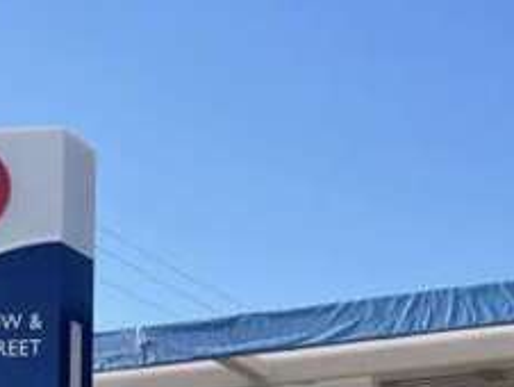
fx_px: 1368
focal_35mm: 92
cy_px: 676
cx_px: 594
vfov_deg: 14.4
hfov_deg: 20.1
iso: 32
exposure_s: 1/2959
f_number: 1.6
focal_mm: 4.2
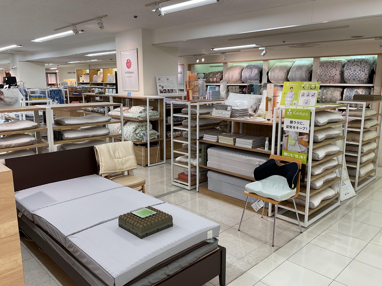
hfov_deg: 61.7
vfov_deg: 48.2
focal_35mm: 29
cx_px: 191
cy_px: 143
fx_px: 320
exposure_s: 1/120
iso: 50
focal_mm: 3
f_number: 1.8
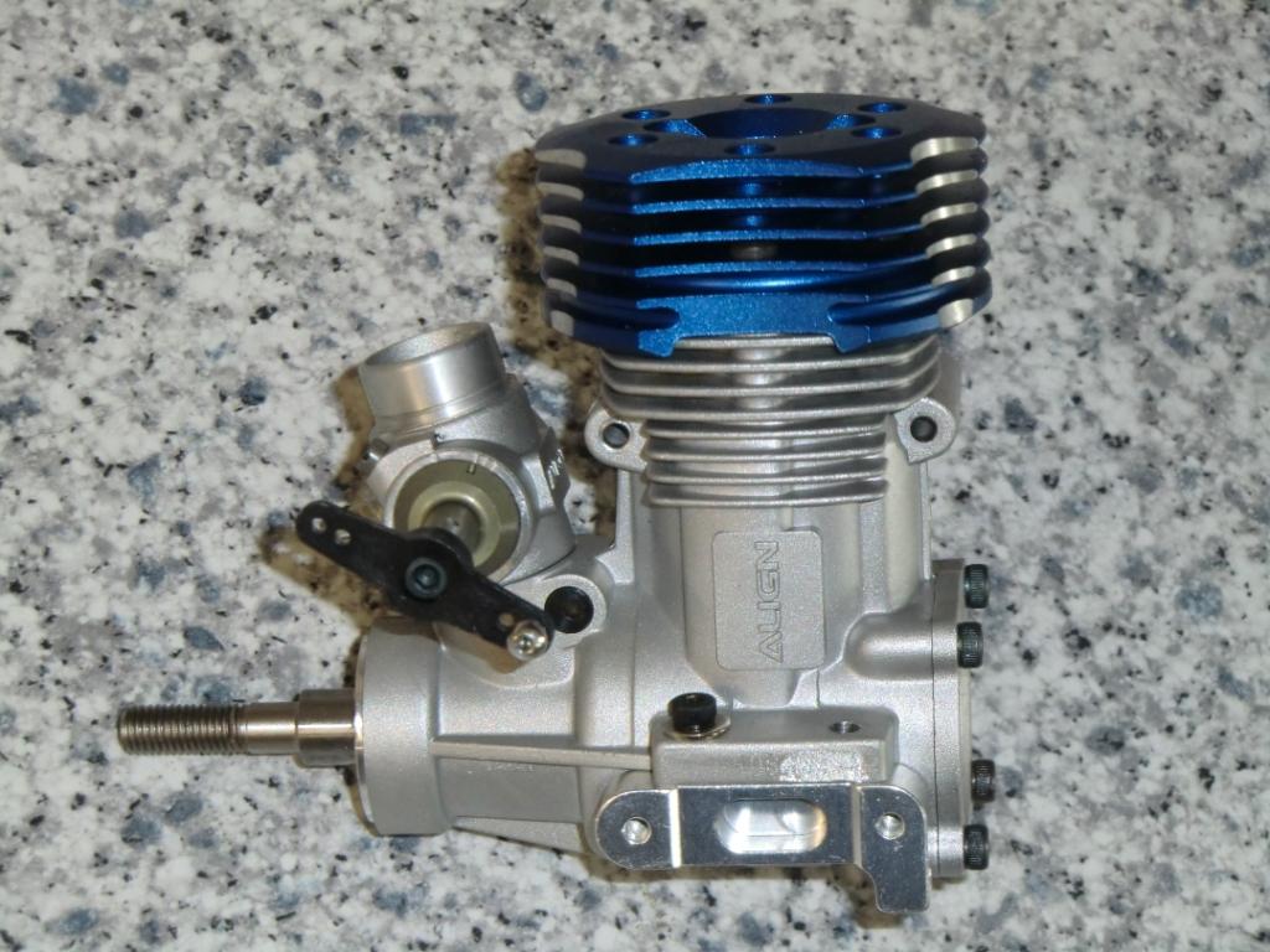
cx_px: 635
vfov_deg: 12.0
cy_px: 476
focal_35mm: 123
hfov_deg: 16.0
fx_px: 4513
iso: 400
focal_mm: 22
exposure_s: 1/15
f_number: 5.2
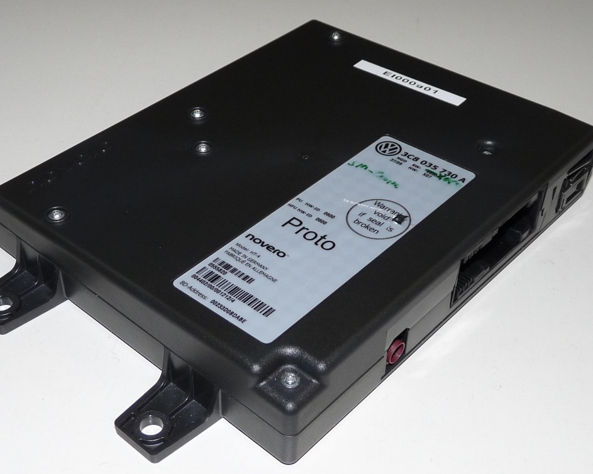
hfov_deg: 35.4
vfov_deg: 28.6
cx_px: 290
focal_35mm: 53
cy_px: 241
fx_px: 930
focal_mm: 4.9
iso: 100
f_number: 2.8
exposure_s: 1/30
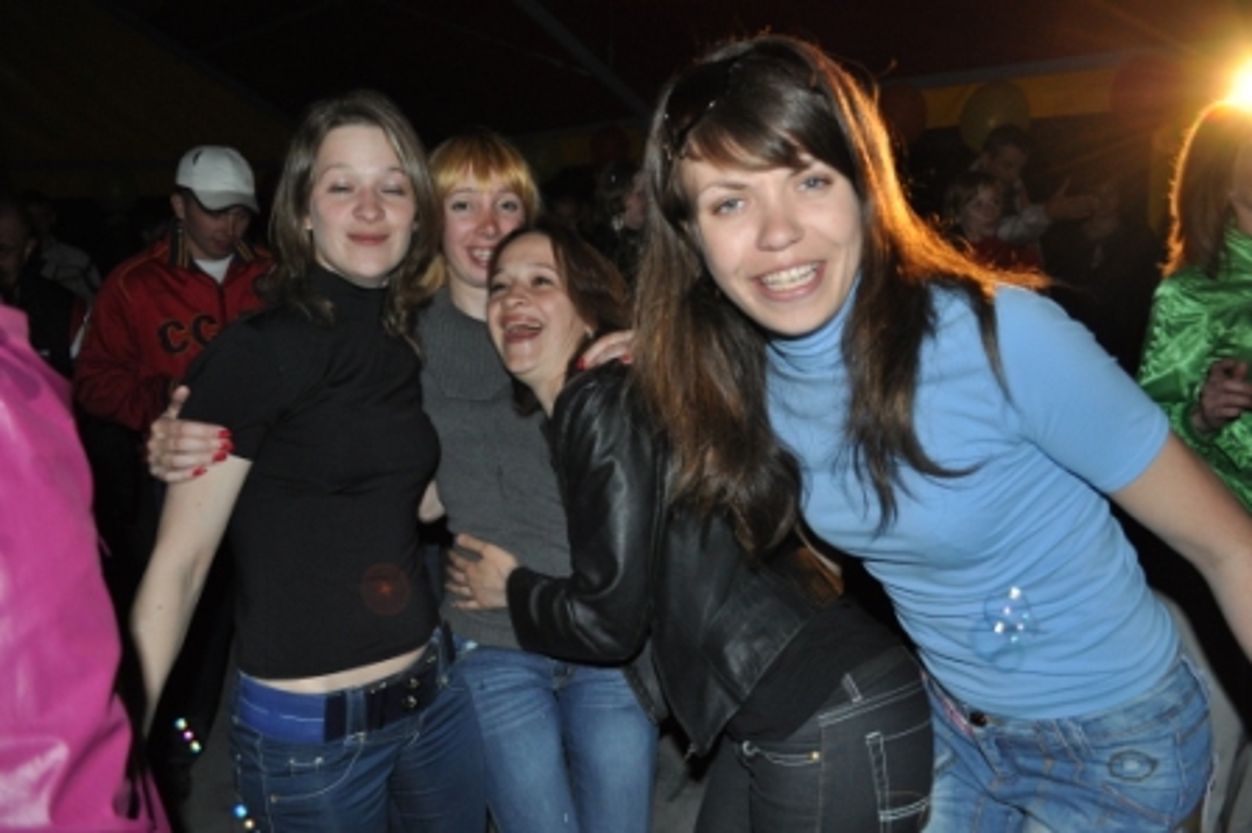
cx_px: 626
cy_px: 416
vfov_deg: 47.9
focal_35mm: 27
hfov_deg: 67.4
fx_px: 938
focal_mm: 18
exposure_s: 1/60
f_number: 3.5
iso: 800
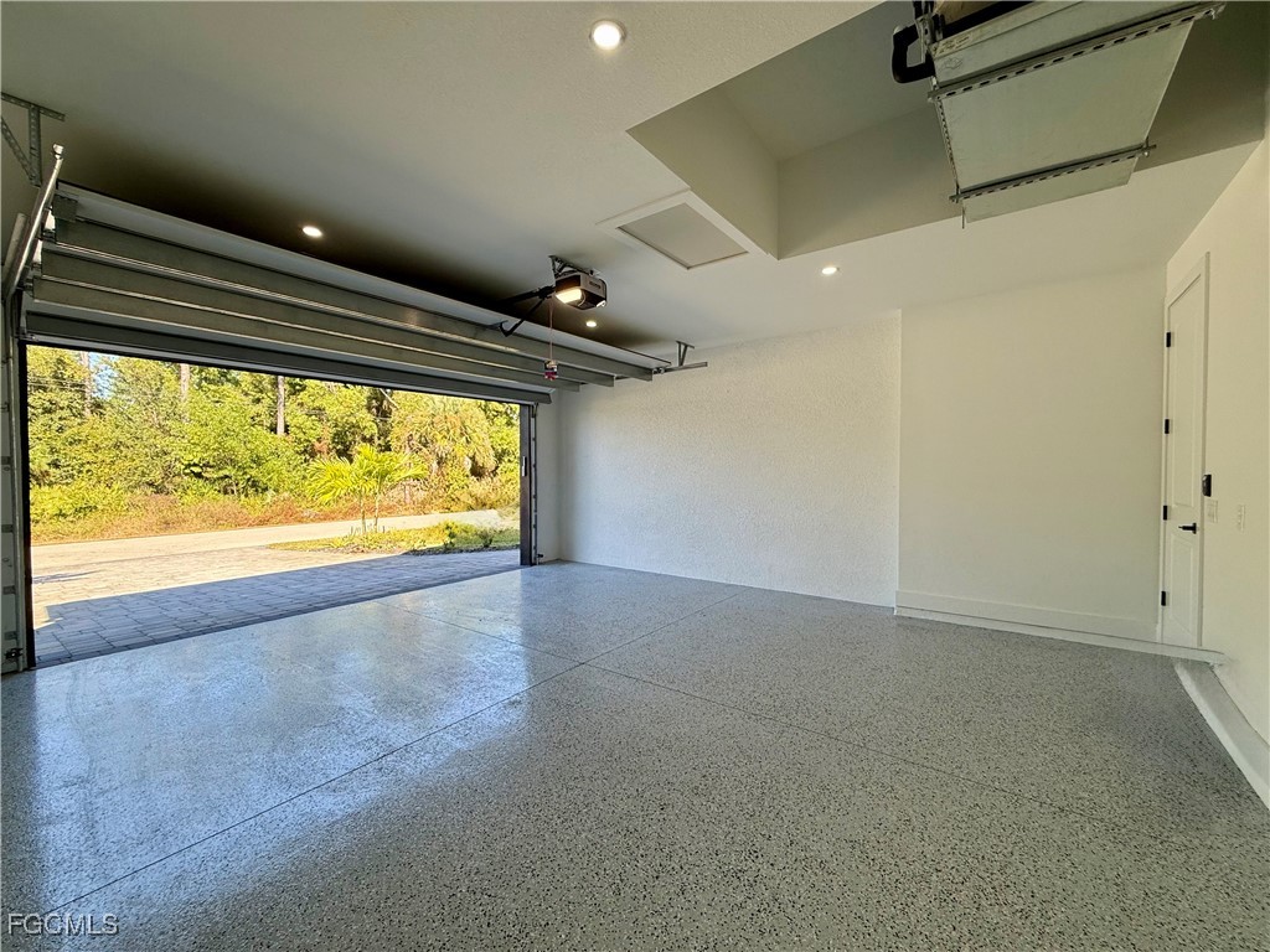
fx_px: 514
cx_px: 635
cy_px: 476
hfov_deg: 102.1
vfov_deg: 85.7
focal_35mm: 14
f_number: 2.2
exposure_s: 1/326
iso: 64
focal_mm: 2.22
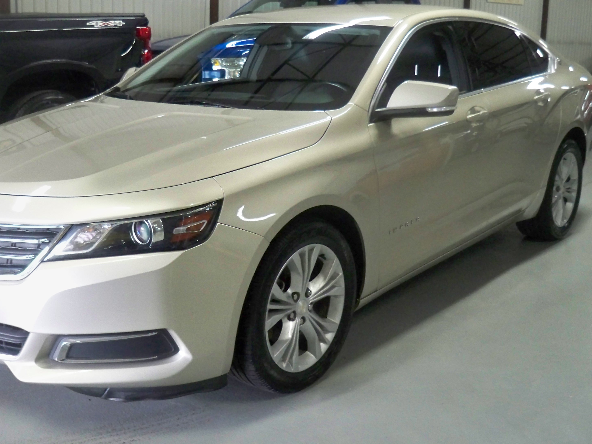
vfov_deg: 32.8
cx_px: 241
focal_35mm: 44
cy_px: 201
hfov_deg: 42.8
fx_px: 752
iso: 500
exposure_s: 1/60
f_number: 3.1
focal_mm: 6.3
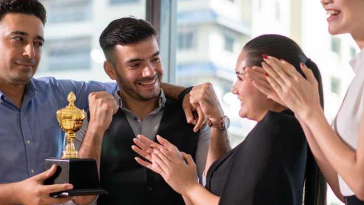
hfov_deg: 18.6
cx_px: 170
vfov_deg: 10.5
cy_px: 124
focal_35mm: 115
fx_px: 1110
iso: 200
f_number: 1.8
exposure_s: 1/125
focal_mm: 50
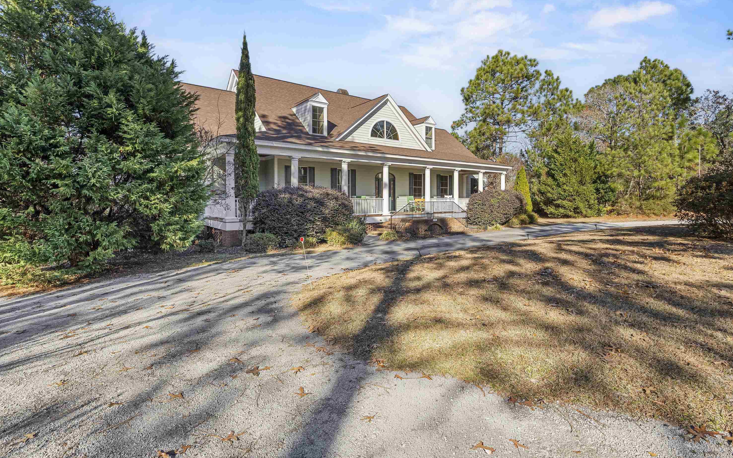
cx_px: 374
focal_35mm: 18
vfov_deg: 66.2
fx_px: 350
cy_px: 206
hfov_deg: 92.6
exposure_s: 1/160
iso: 200
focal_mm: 11
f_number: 6.3
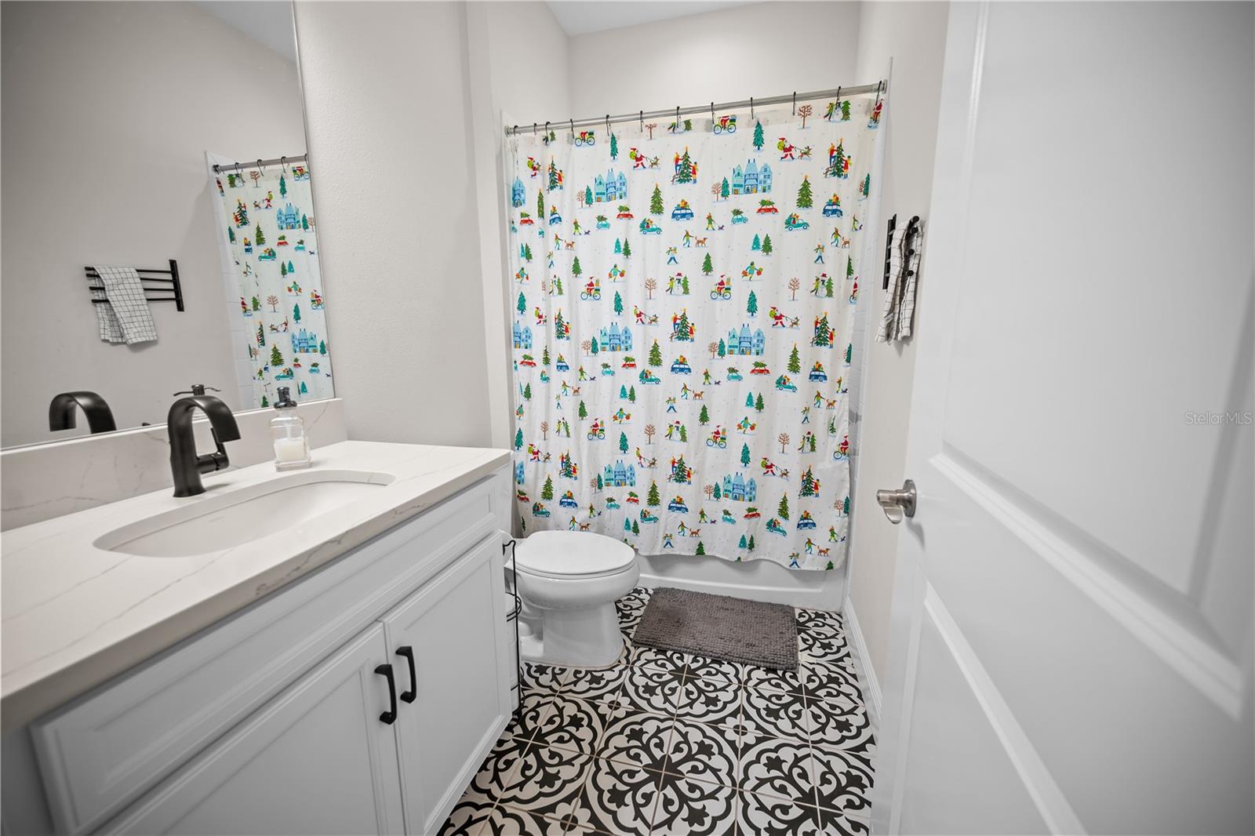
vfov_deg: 81.2
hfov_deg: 104.3
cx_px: 628
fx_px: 488
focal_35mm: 14
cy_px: 418
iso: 100
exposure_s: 1/10
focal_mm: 14
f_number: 4
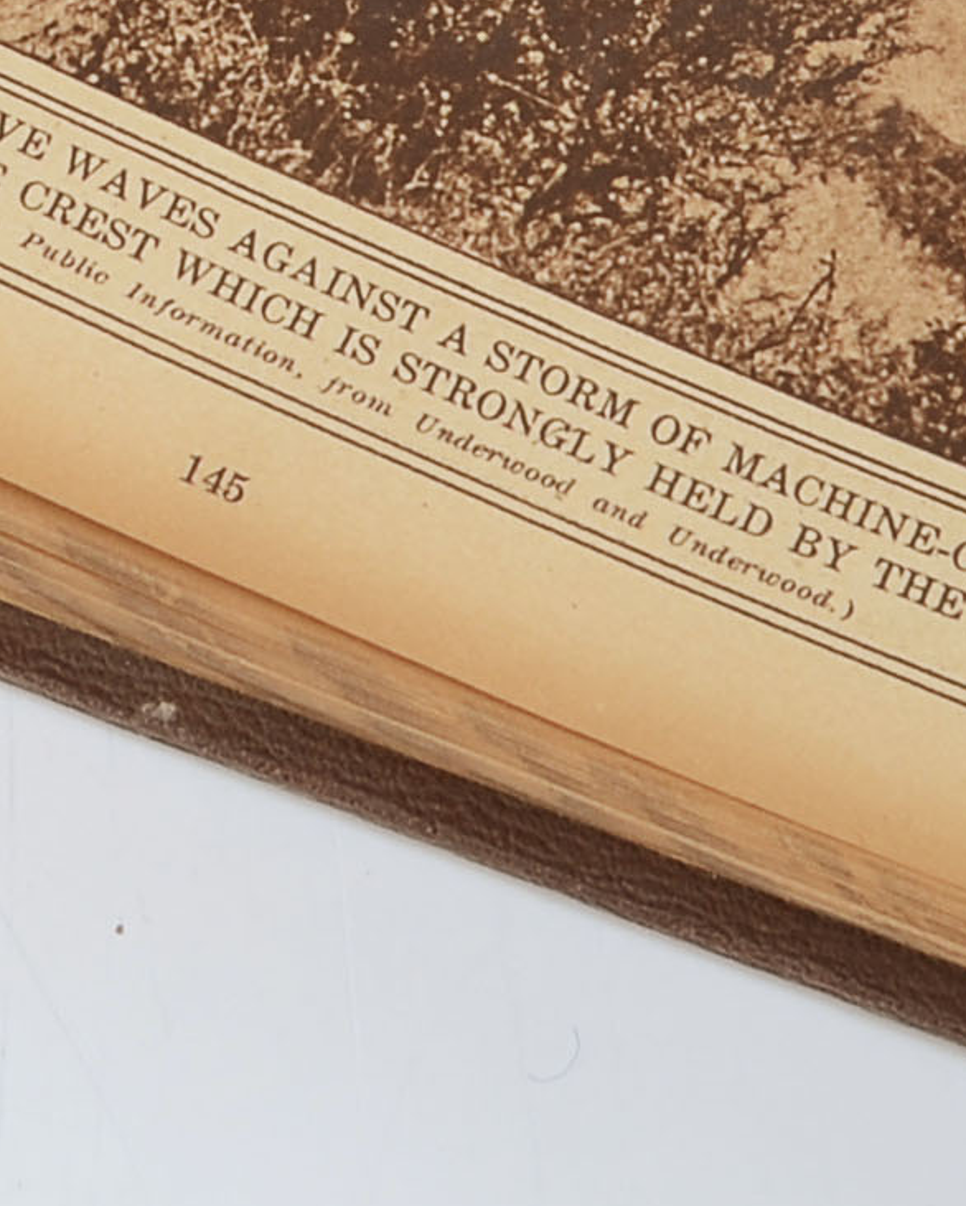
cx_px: 26
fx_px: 7430
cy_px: -984
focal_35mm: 208
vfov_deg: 8.9
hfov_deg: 7.4
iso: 100
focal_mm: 22
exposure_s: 1/80
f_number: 10
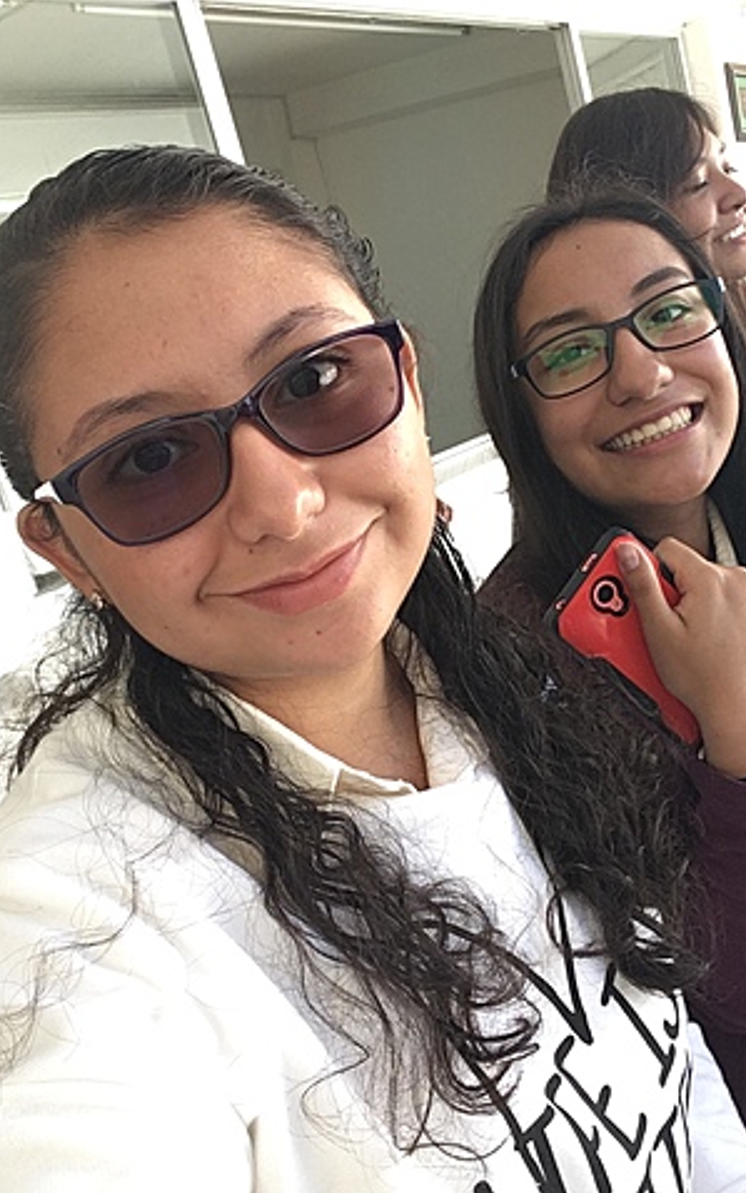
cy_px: 596
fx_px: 1073
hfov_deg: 38.3
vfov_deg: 58.1
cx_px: 414
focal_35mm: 33
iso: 50
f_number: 2.4
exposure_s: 1/188
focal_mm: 2.15
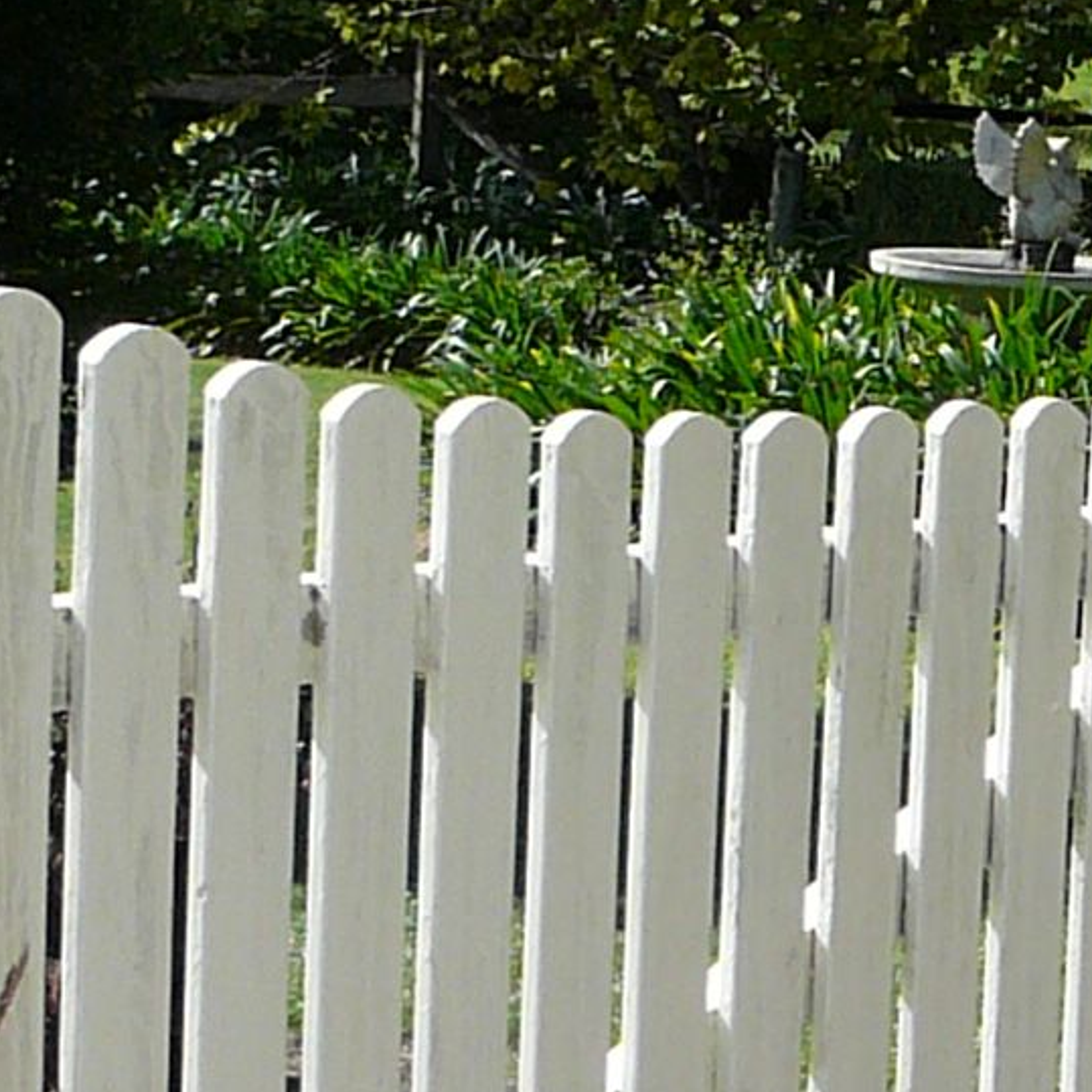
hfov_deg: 11.2
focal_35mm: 147
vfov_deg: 11.9
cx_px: 1900
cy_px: 592
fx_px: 5246
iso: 80
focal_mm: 5.2
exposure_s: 1/320
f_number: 5
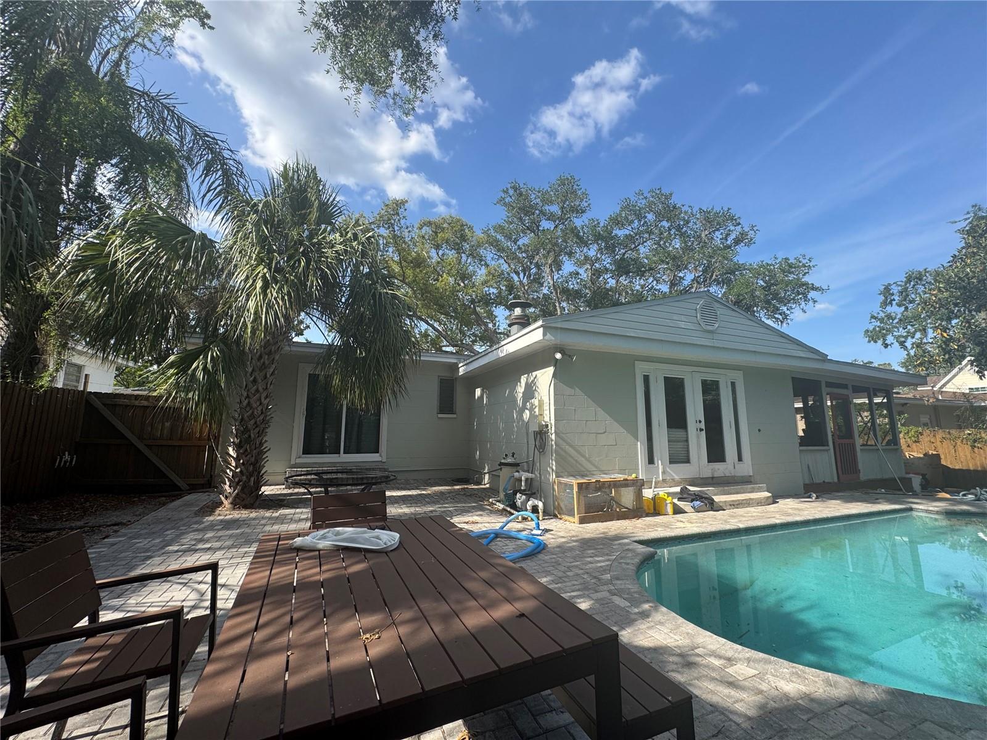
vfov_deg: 85.7
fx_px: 399
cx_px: 494
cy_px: 370
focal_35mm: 14
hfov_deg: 102.1
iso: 40
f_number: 2.2
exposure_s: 1/713
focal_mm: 2.22
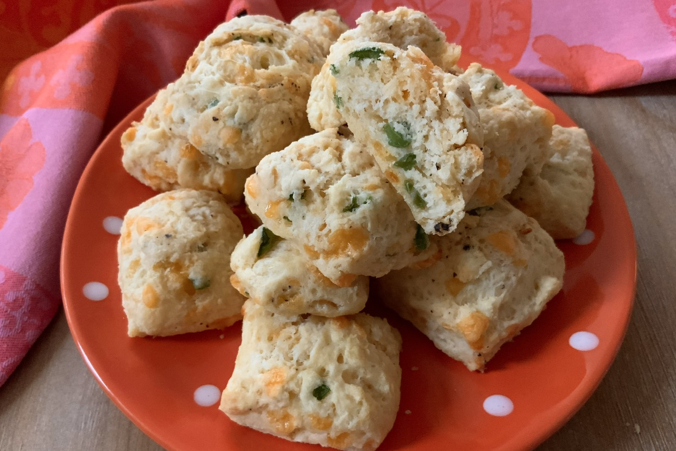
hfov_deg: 60.3
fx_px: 582
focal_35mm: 31
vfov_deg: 42.3
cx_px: 334
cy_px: 246
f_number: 1.8
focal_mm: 3
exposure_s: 1/30
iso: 250
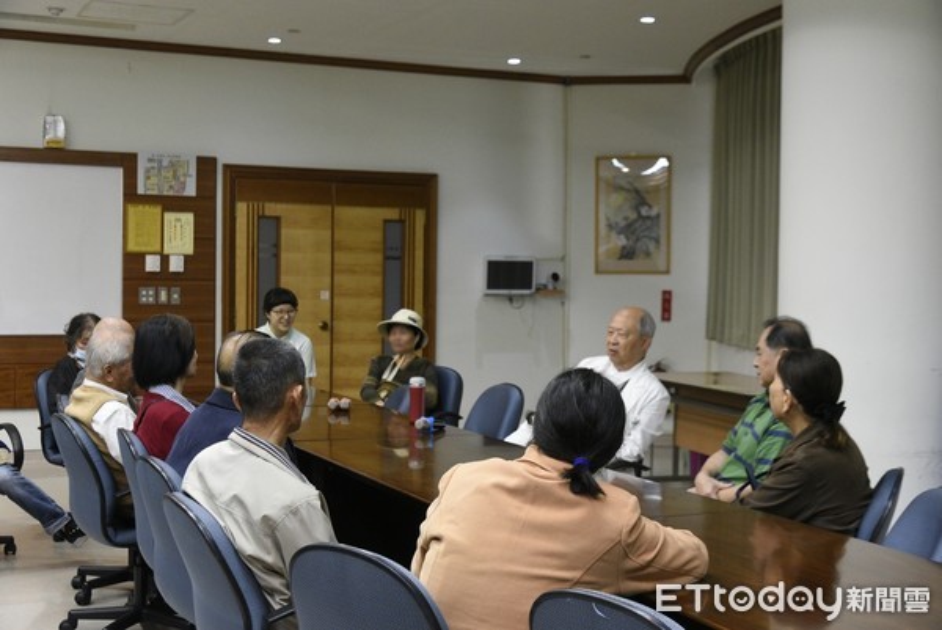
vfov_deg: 28.1
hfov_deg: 41.1
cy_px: 315
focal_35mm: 48
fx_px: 1257
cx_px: 471
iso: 3200
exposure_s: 1/80
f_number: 4.5
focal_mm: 48
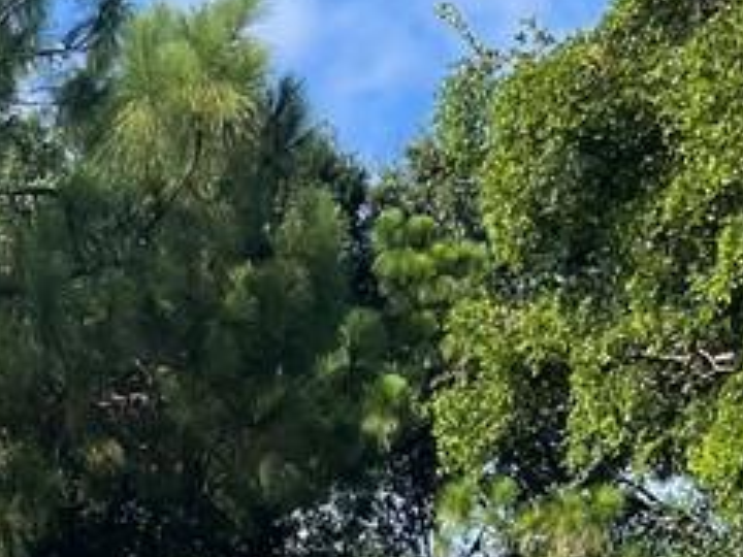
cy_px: 1068
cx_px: -508
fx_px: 2383
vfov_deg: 12.0
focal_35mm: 111
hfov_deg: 15.7
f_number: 1.6
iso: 32
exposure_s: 1/2857
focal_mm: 5.1
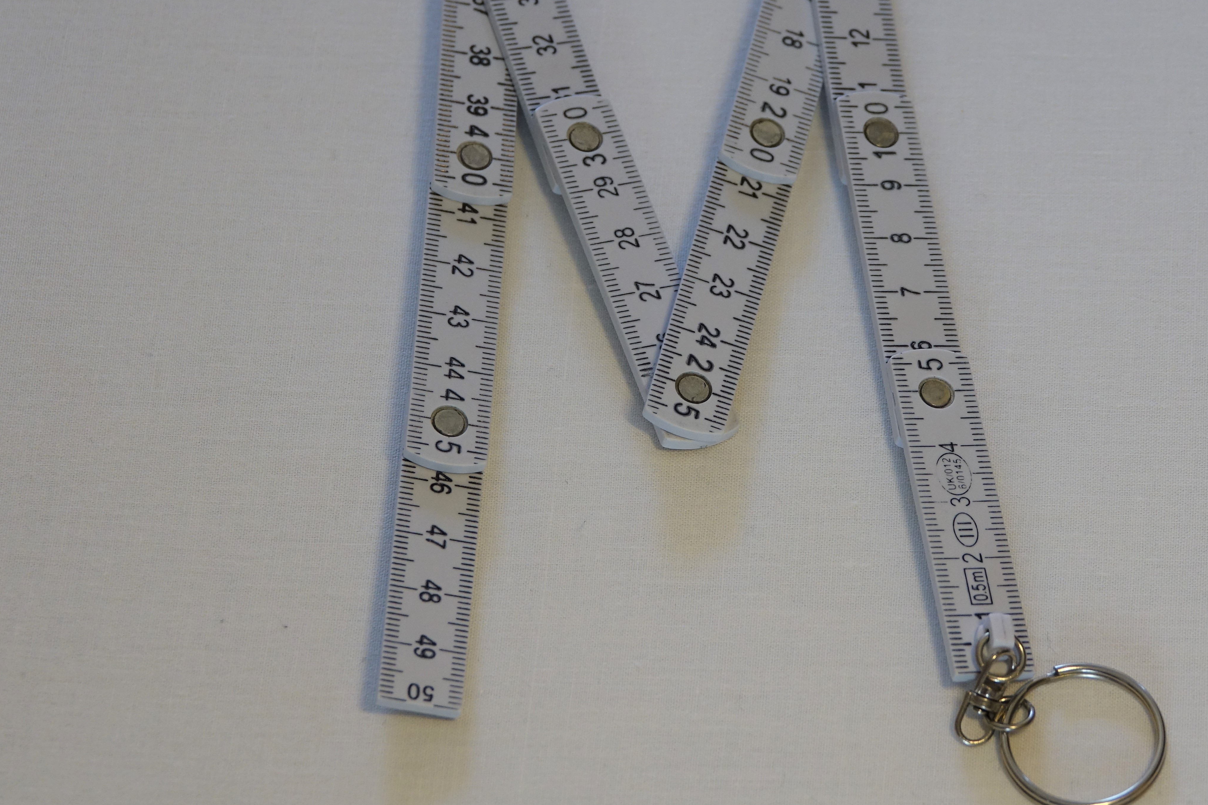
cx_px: 661
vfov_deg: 8.3
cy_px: 325
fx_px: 5536
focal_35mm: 165
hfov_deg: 12.5
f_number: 4
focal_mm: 44.93
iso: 320
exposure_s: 1/125
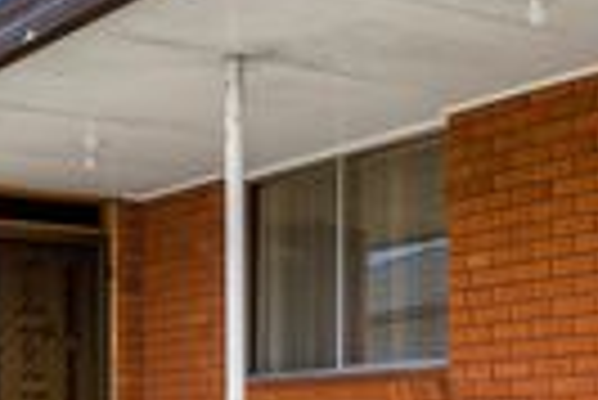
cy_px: 425
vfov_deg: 19.1
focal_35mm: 69
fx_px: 1143
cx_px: 436
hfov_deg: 28.9
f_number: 8
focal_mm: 13
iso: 200
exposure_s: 1/125
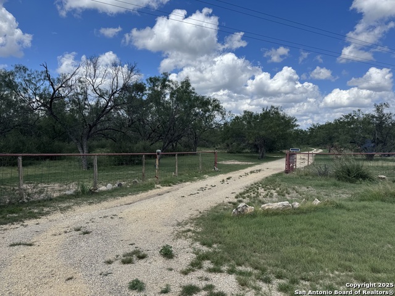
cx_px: 198
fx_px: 274
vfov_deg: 56.8
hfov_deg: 71.6
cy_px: 148
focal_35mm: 24
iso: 80
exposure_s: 1/5348
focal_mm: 6.76
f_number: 1.78
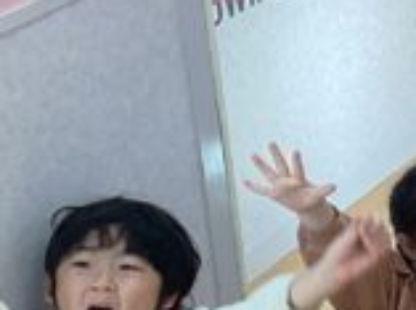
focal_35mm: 152
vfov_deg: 9.7
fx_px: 1822
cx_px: 869
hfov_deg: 11.5
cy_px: 114
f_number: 2.4
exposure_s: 1/50
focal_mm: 3.3
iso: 50
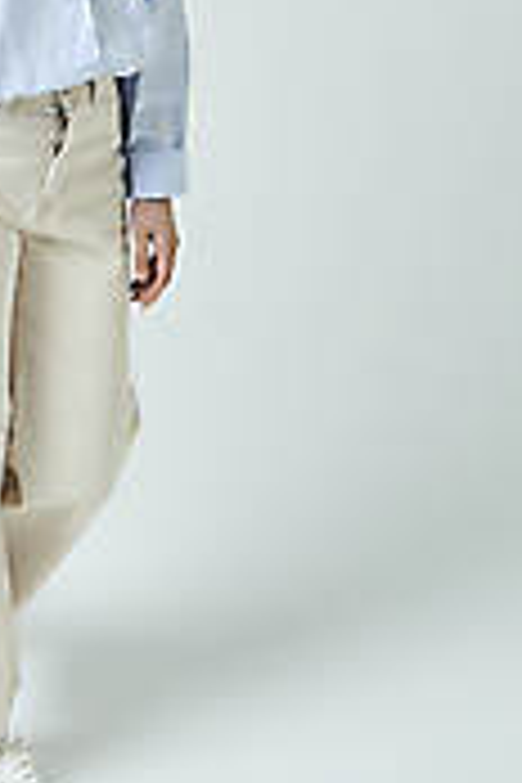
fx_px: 2197
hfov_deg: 13.4
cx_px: 61
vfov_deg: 19.8
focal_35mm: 101
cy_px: 50
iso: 100
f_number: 11
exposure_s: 1/125
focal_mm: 44
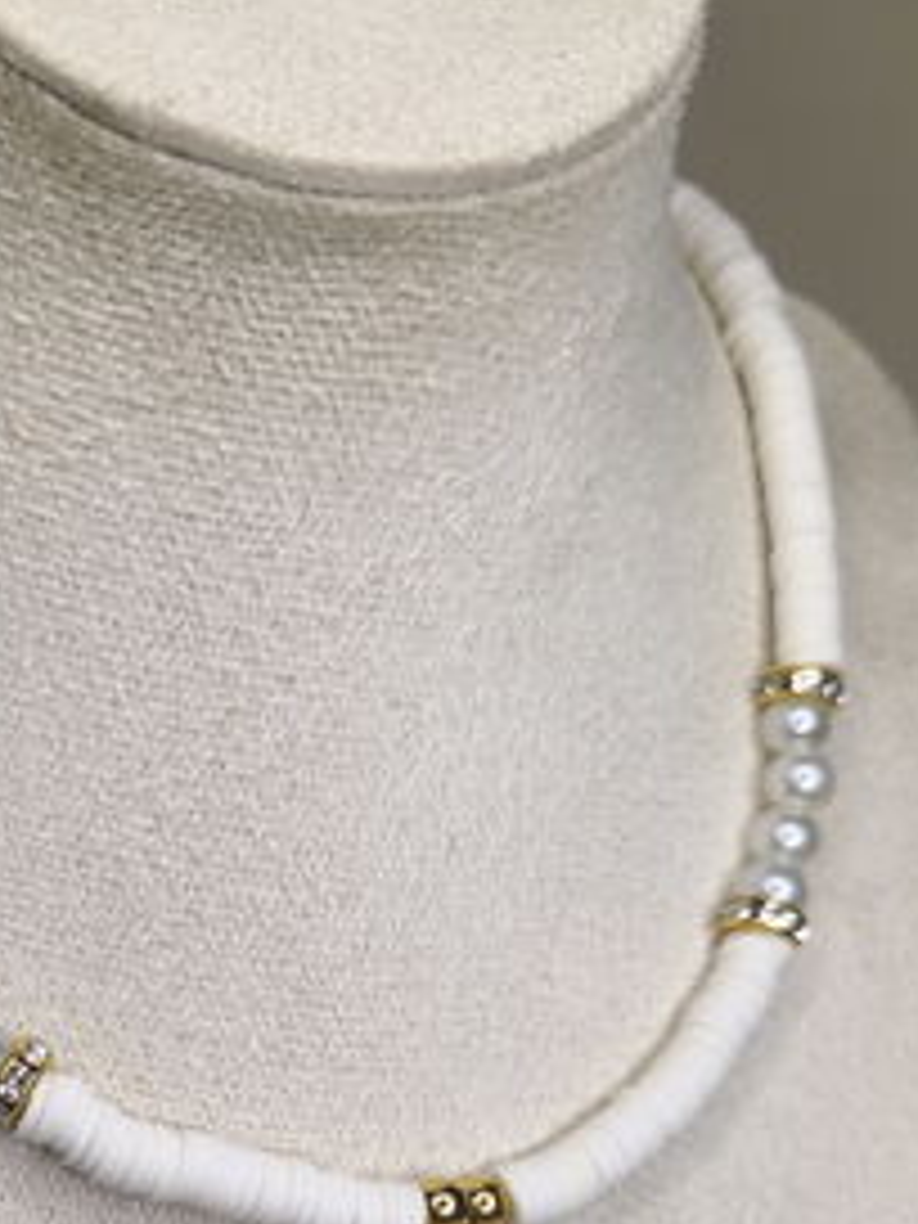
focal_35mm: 45
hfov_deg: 31.8
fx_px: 1591
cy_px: 1033
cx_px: 261
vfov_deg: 39.8
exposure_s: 1/50
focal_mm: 5.4
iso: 64
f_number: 1.8
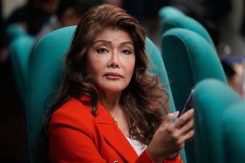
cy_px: 82
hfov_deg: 5.2
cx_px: 122
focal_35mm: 400
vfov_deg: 3.4
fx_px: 2720
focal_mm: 400
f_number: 5.6
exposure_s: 1/320
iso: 10000
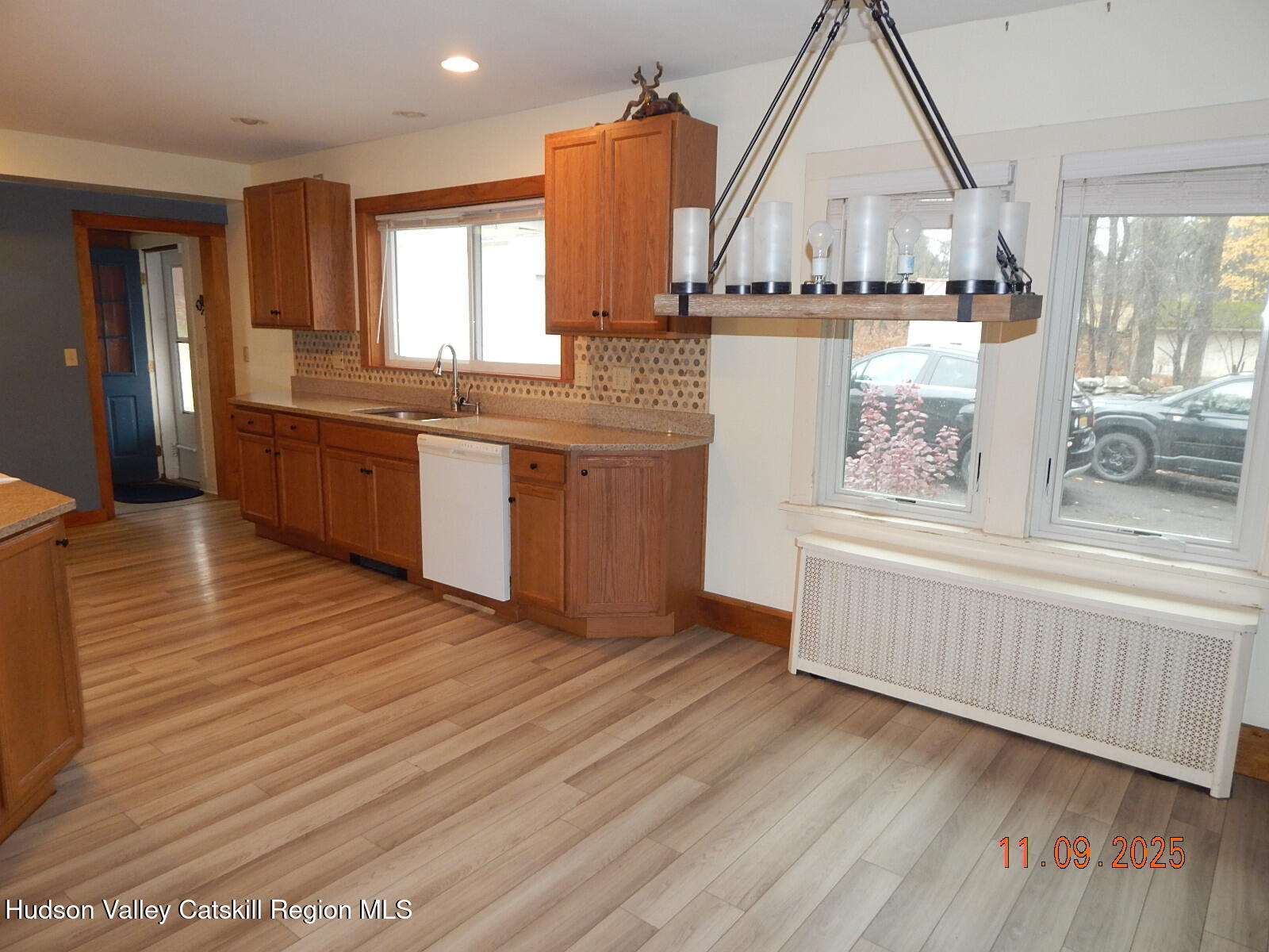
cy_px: 476
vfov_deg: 61.1
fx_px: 807
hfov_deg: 76.4
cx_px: 634
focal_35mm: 22
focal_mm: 4
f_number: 3
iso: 200
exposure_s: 1/30
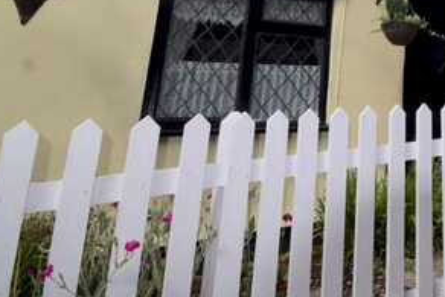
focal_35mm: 36
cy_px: -27
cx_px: 440
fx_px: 445
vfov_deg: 32.6
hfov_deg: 45.3
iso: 100
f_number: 9
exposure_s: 1/200
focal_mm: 10
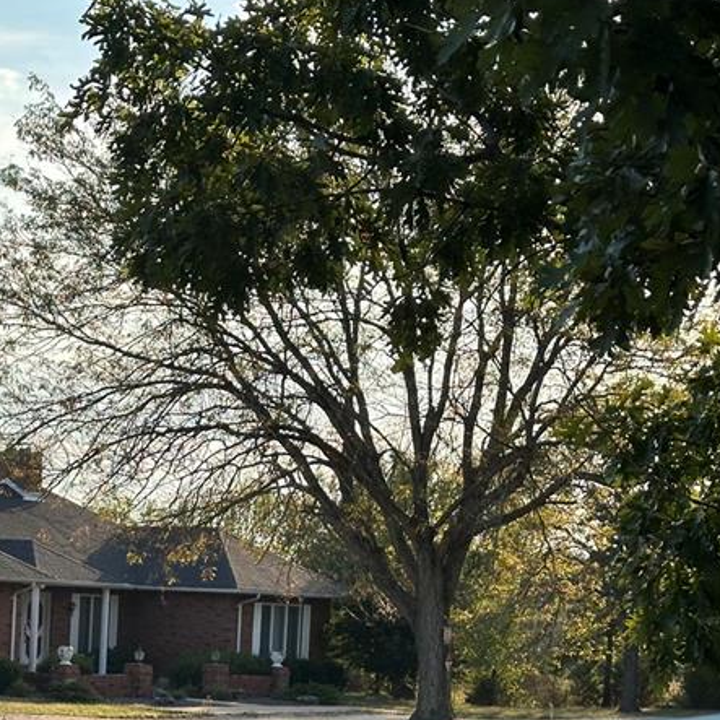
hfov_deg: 17.4
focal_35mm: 98
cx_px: 49
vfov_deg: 17.6
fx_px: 2306
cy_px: 606
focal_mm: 6.86
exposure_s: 1/3597
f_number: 1.78
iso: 64
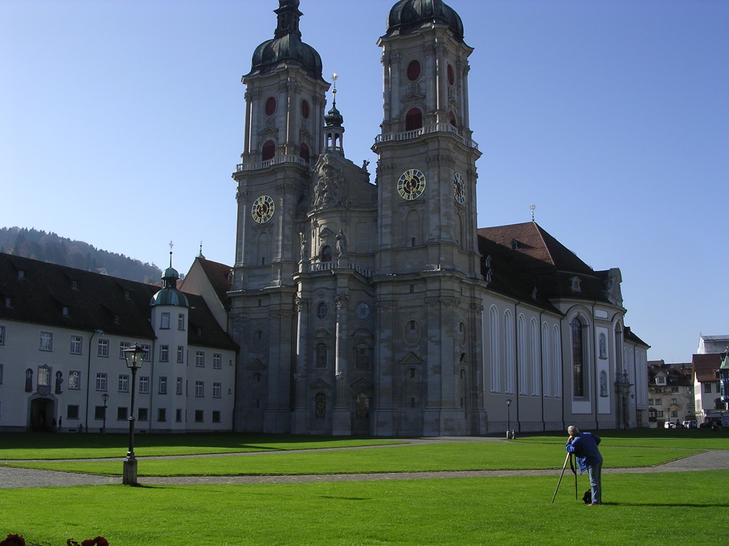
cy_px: 273
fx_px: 800
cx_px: 364
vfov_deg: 37.7
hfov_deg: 49.0
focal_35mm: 38
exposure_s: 1/284
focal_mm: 5.8
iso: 100
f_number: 5.6
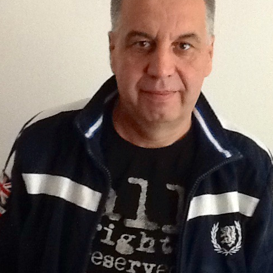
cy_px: 106
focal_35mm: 76
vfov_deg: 22.7
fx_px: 678
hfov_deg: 22.7
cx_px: 161
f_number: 2.4
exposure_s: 1/30
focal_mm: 2.03
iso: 200
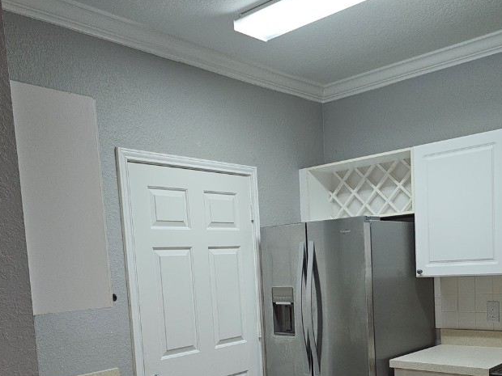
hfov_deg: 48.8
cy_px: 306
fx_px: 551
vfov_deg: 36.3
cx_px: 292
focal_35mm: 38
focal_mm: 6.3
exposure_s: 1/40
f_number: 1.7
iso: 100
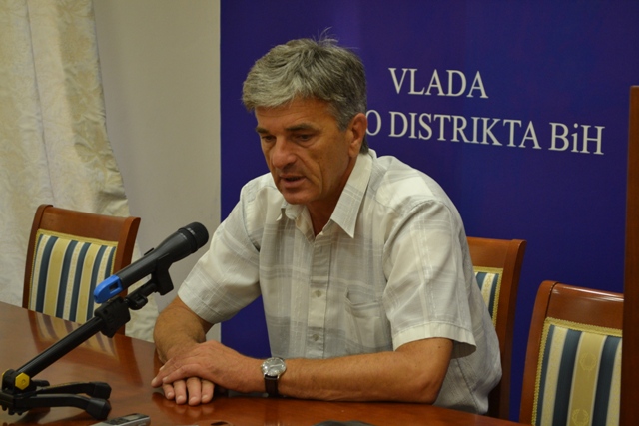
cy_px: 213
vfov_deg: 16.6
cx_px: 320
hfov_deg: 24.6
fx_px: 1465
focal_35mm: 82
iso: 1100
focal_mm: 55
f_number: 5.6
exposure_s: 1/60
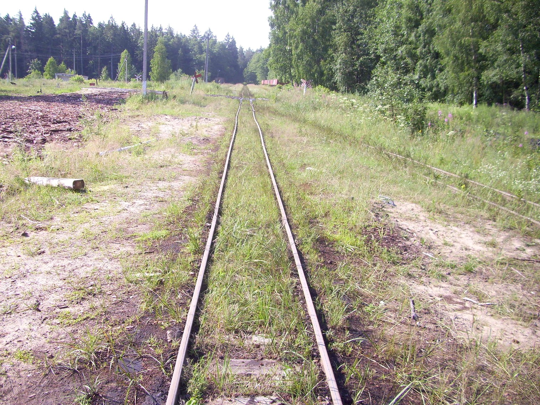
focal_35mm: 34
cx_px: 270
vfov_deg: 41.8
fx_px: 530
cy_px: 202
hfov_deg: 54.0
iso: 80
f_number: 2.9
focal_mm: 5.7
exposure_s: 1/320
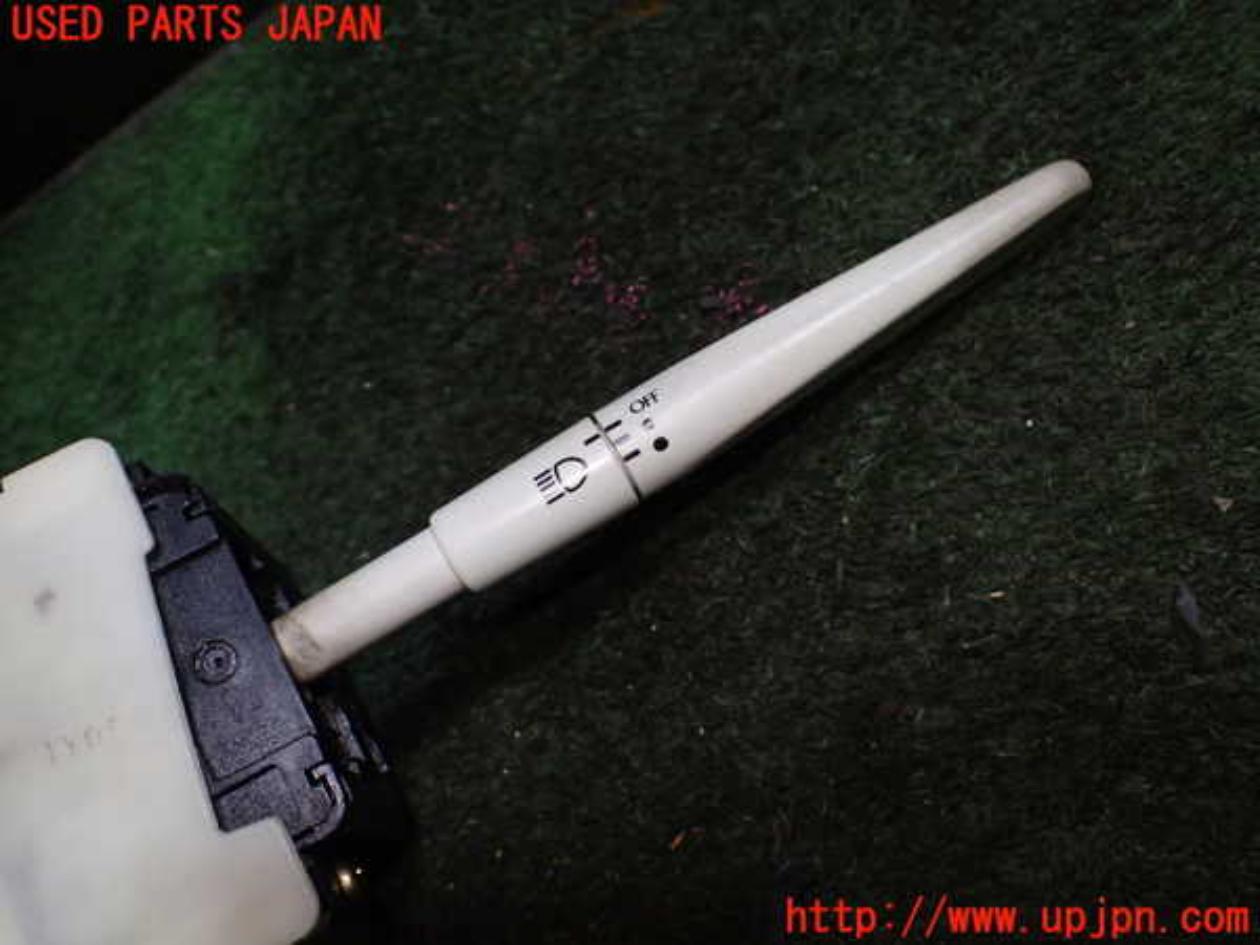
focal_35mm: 30
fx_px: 1092
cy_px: 472
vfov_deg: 46.8
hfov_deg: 60.0
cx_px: 630
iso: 320
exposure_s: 1/125
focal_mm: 5.4
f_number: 2.3
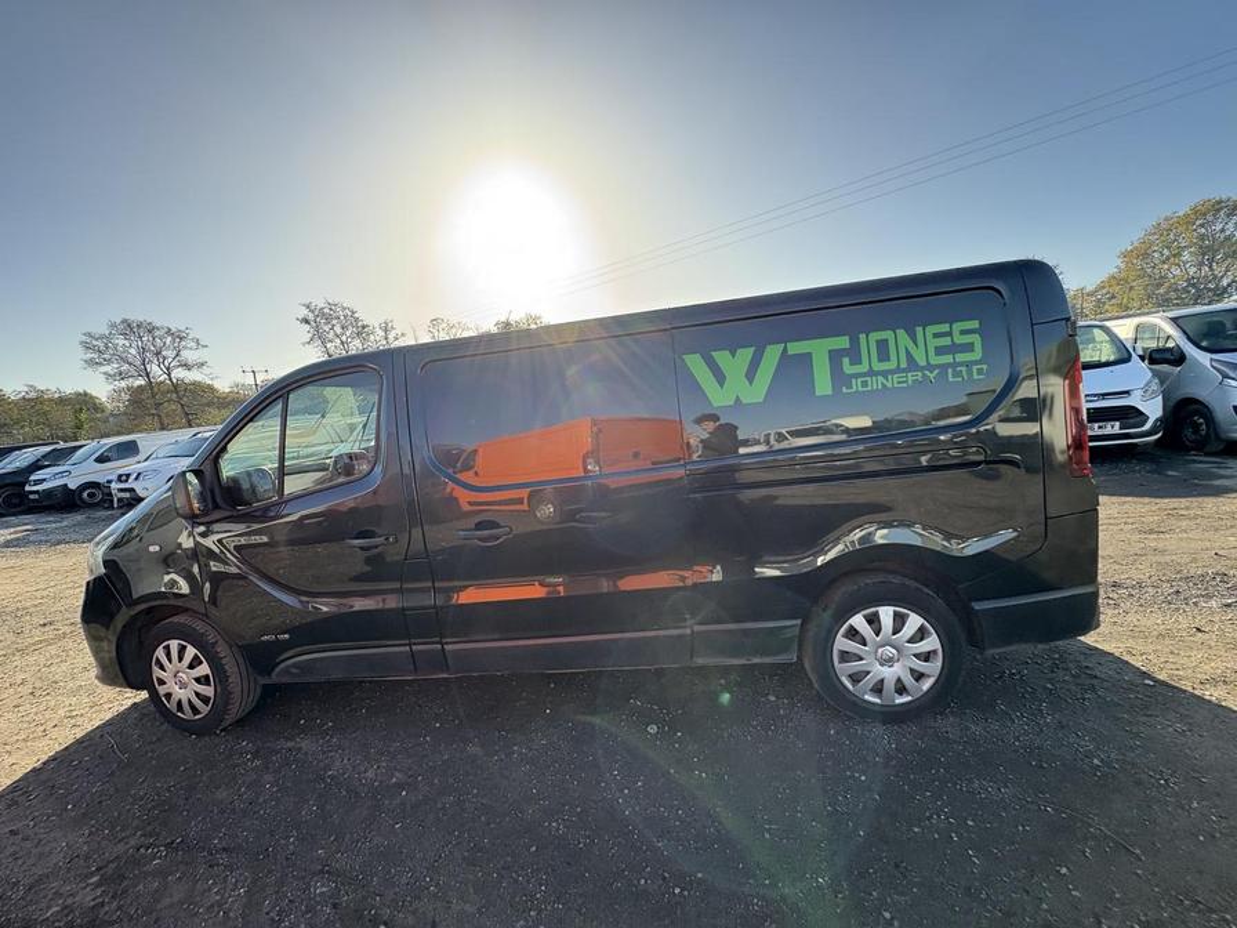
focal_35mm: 14
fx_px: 500
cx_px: 618
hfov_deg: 102.1
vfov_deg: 85.7
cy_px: 464
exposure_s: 1/479
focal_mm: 2.22
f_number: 2.2
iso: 50
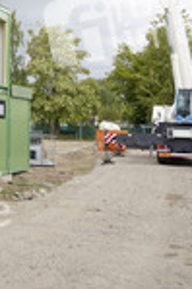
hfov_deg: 17.4
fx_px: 601
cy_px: -76
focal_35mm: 75
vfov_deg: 24.1
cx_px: -33
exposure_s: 1/160
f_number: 7.1
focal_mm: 28
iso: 320
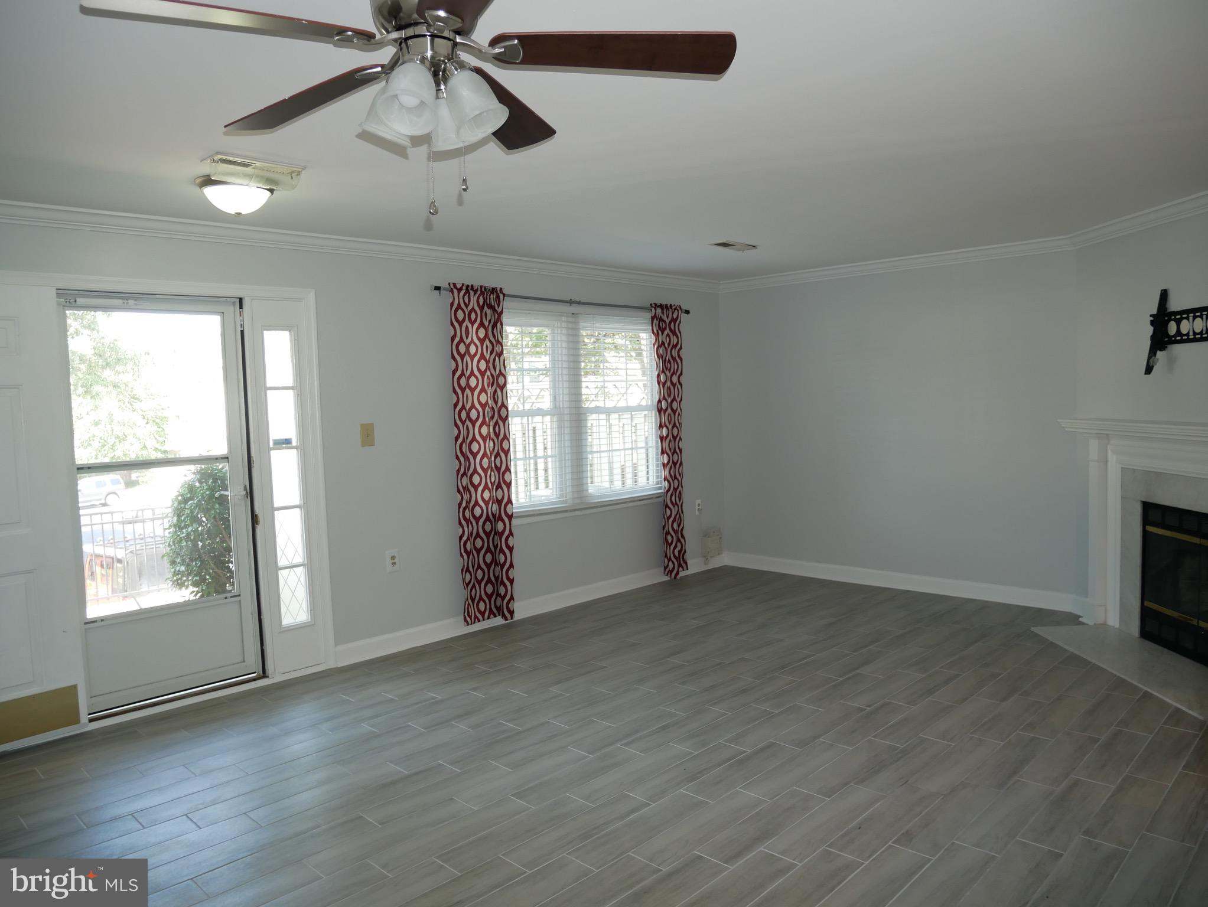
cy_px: 454
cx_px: 604
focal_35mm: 24
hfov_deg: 71.6
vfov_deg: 56.9
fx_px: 838
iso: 320
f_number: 3.5
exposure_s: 1/60
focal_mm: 12
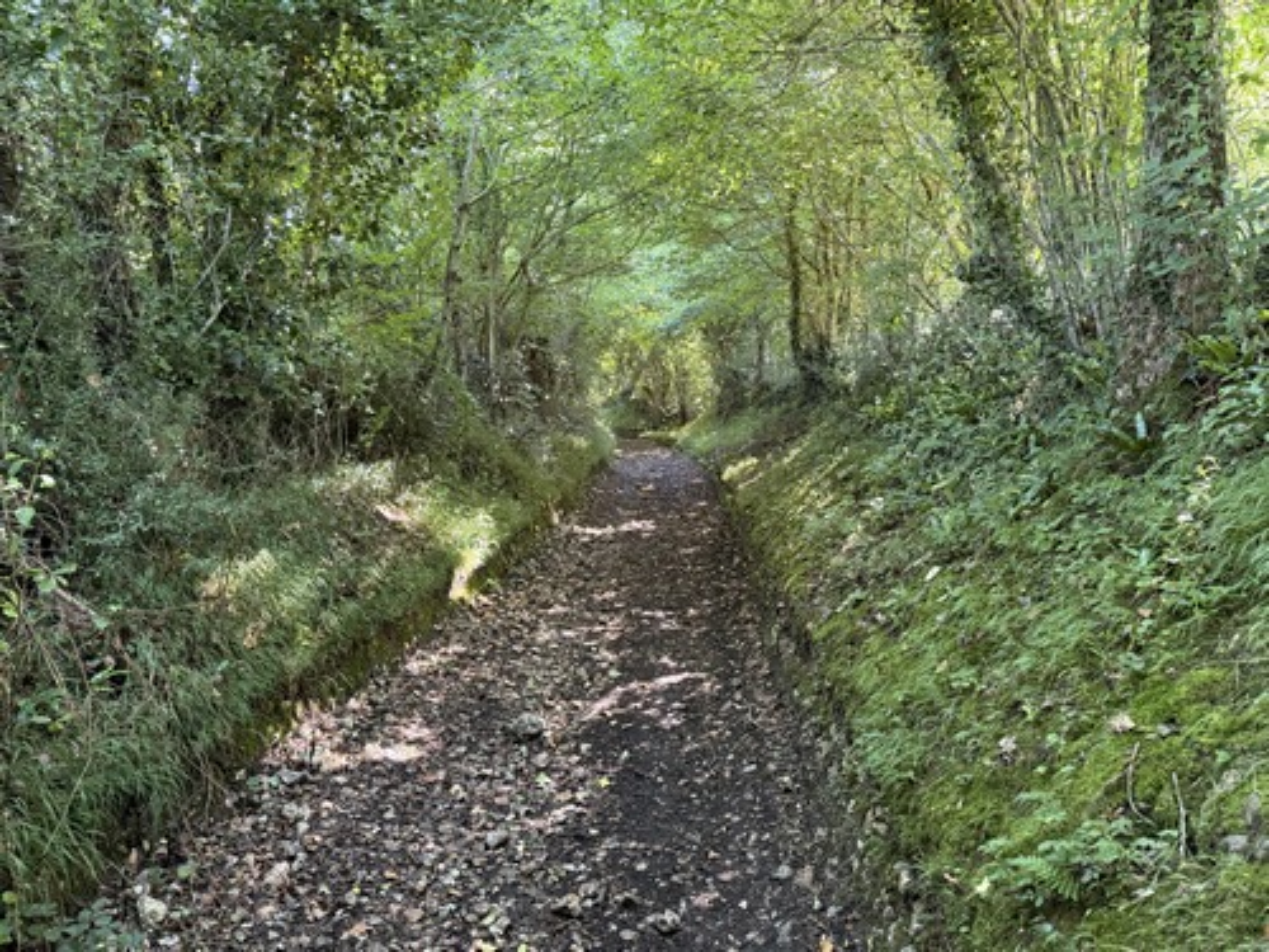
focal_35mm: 24
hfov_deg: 71.6
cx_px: 634
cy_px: 476
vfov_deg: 56.8
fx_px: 880
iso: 640
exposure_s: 1/60
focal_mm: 6.76
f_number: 1.78
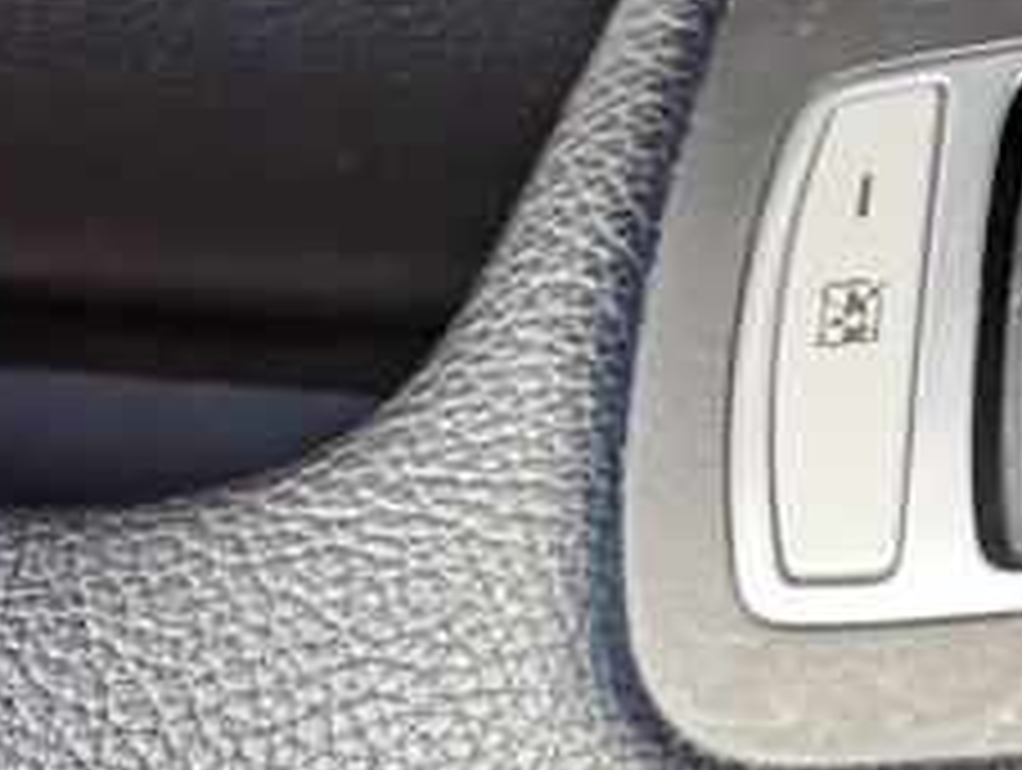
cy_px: -18
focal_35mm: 95
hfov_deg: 18.3
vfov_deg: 15.3
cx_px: 1526
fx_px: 2809
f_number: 1.8
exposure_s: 1/100
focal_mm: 5.58
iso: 100
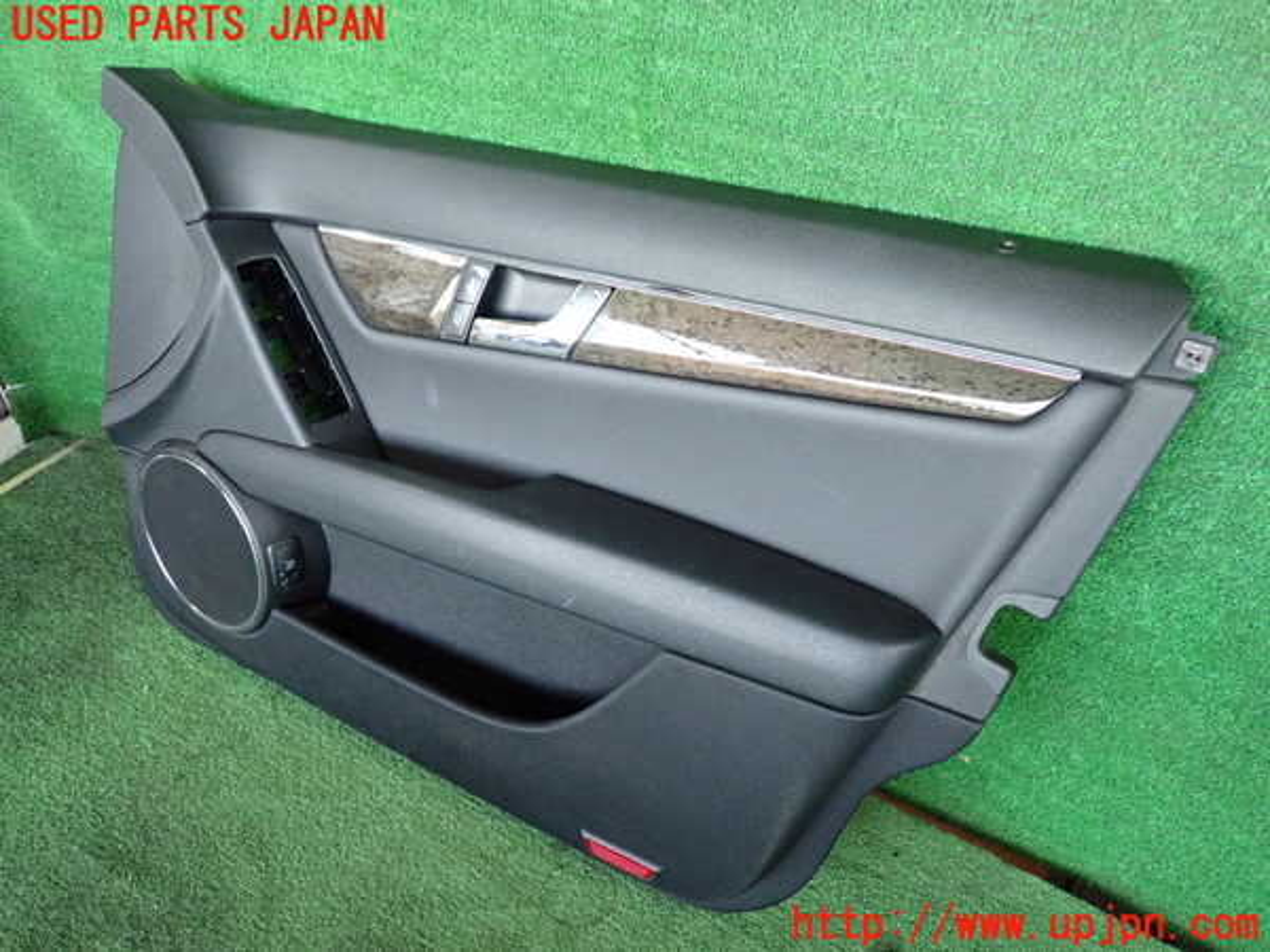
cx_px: 635
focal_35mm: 28
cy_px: 476
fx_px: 1027
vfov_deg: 49.7
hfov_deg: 63.4
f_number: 2.2
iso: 800
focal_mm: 5.05
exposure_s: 1/125
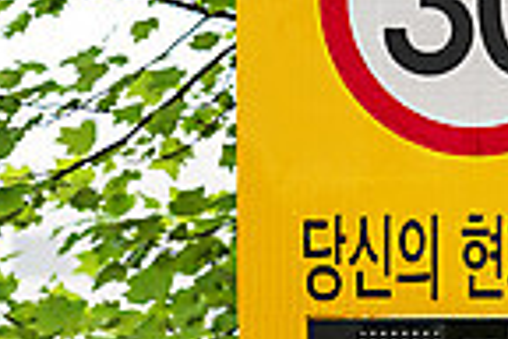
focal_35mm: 425
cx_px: -93
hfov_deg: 4.8
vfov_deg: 3.2
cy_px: 265
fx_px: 5997
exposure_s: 1/250
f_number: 3.5
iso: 200
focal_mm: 102
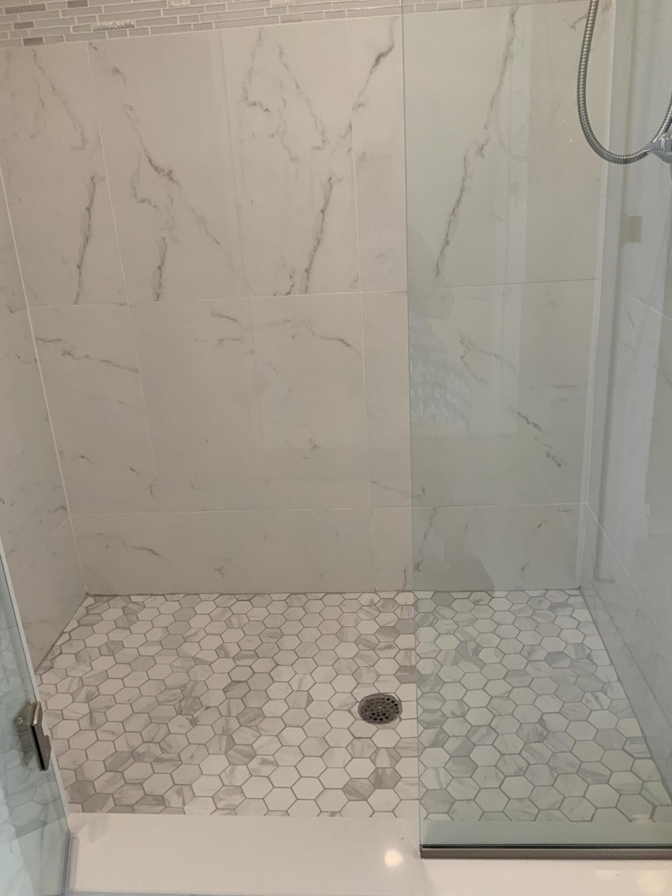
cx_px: 336
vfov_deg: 61.7
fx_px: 751
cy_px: 448
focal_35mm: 29
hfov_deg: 48.2
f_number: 1.8
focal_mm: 3
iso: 80
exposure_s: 1/60
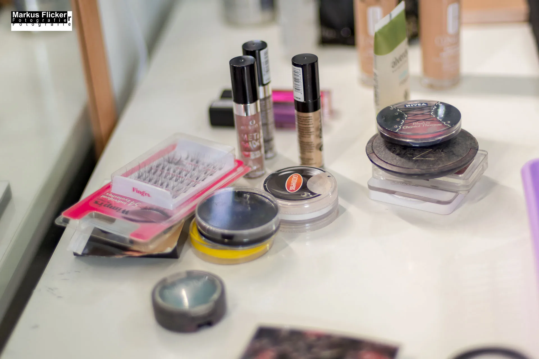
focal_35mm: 75
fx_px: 1123
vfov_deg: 18.2
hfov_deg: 27.0
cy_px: 180
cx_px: 270
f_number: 1.8
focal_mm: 50
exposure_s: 1/400
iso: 400
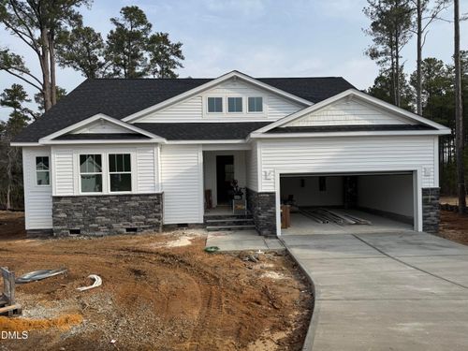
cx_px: 234
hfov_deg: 71.6
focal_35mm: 24
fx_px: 324
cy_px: 176
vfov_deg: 56.8
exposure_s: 1/4049
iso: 80
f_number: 1.78
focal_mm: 6.76
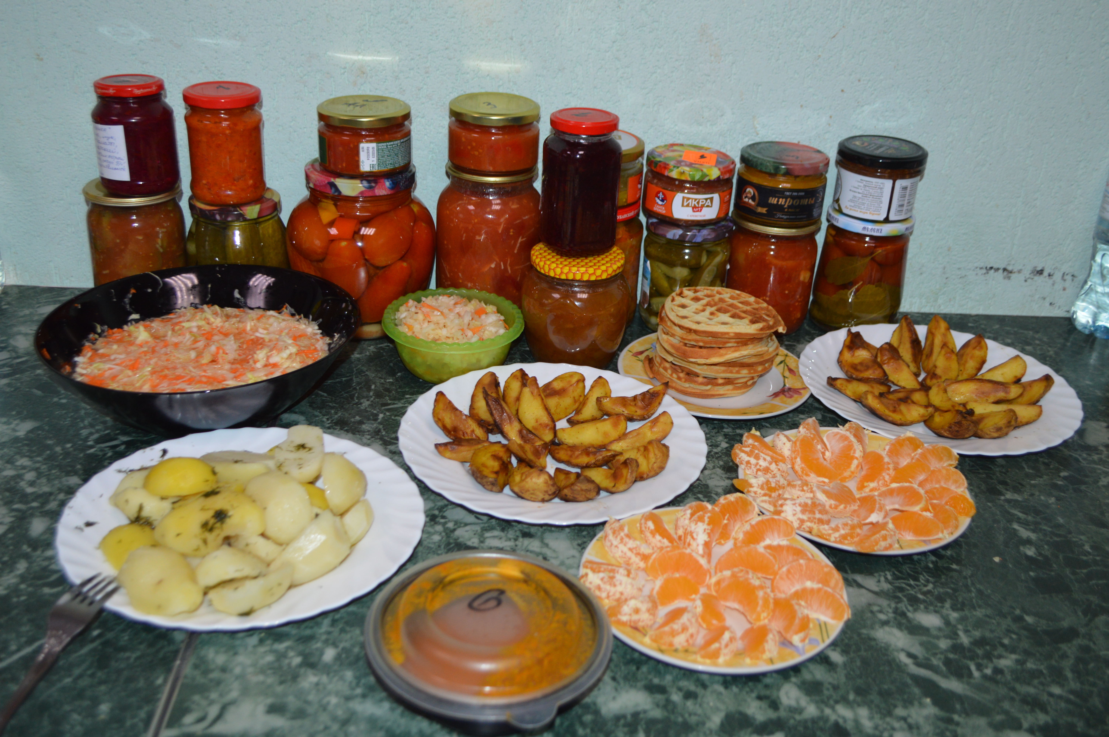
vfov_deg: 36.8
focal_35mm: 36
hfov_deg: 53.2
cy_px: 368
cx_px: 554
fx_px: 1108
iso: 400
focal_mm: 24
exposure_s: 1/60
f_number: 4
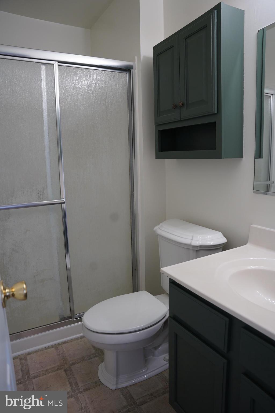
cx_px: 138
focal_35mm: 24
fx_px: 275
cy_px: 206
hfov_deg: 53.1
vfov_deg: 73.7
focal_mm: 24
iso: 640
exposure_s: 1/160
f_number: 4
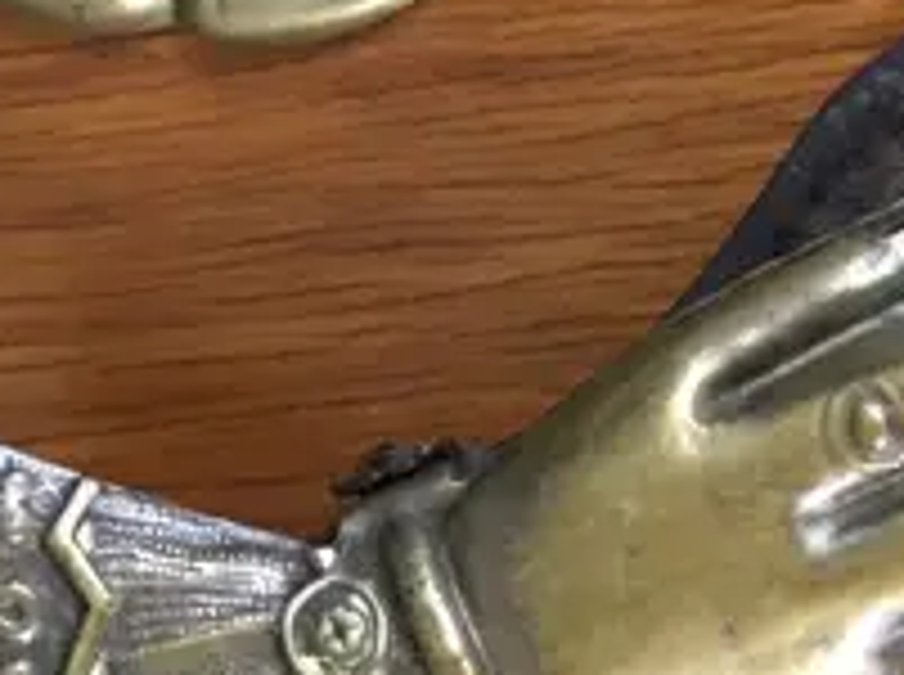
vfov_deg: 9.5
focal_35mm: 148
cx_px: 468
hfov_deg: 13.4
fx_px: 3858
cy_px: -500
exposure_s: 1/17
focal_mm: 4.15
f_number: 2.2
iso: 200
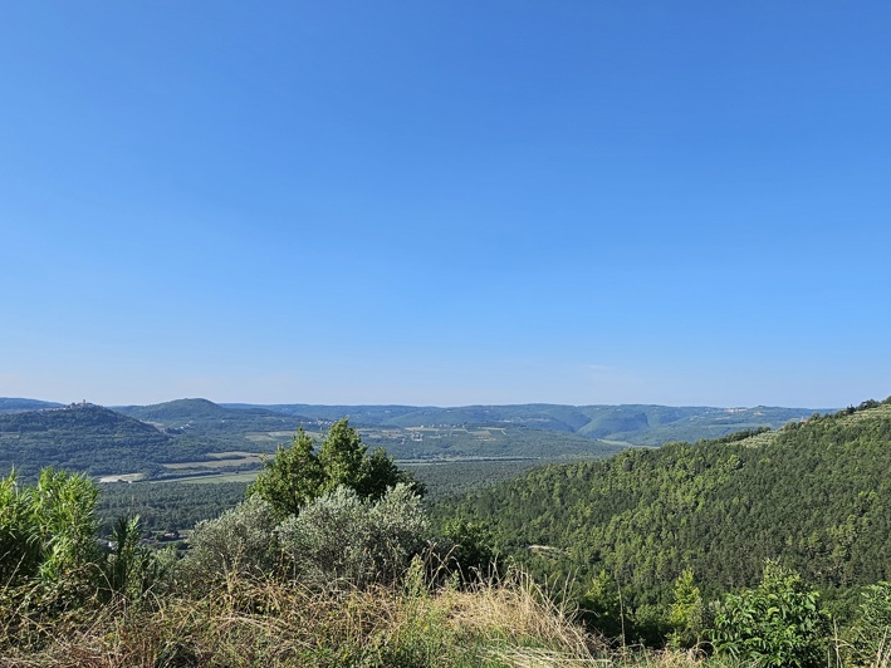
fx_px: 566
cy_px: 431
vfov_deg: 60.0
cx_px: 539
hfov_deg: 75.4
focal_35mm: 22
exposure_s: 1/2671
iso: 50
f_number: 2.2
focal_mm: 2.2
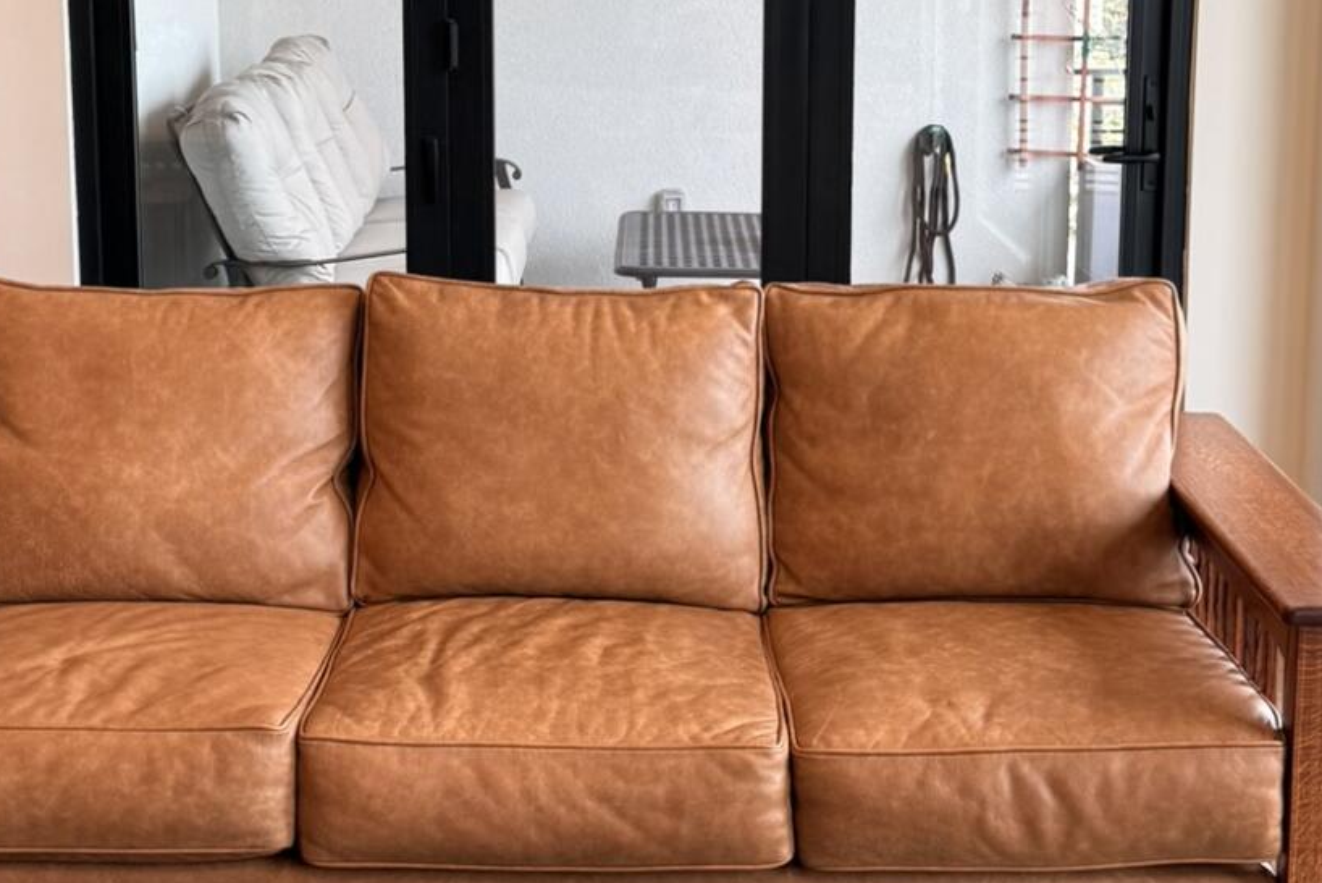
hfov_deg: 32.8
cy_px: 191
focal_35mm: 61
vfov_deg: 22.0
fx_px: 2241
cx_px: 598
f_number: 1.78
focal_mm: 6.76
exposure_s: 1/120
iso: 160
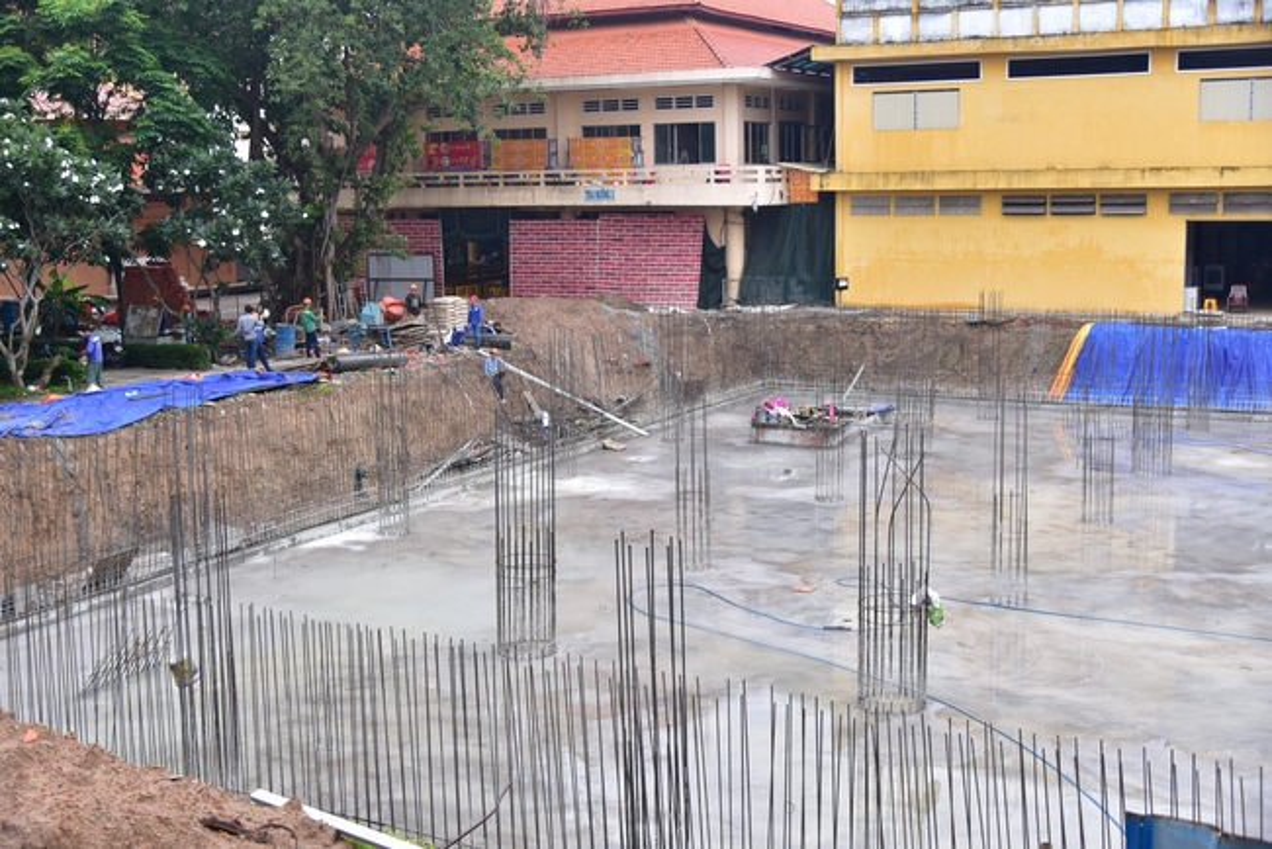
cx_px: 636
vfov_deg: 30.5
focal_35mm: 44
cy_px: 424
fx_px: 1555
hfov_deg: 44.5
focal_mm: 44
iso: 500
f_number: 4
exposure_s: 1/320
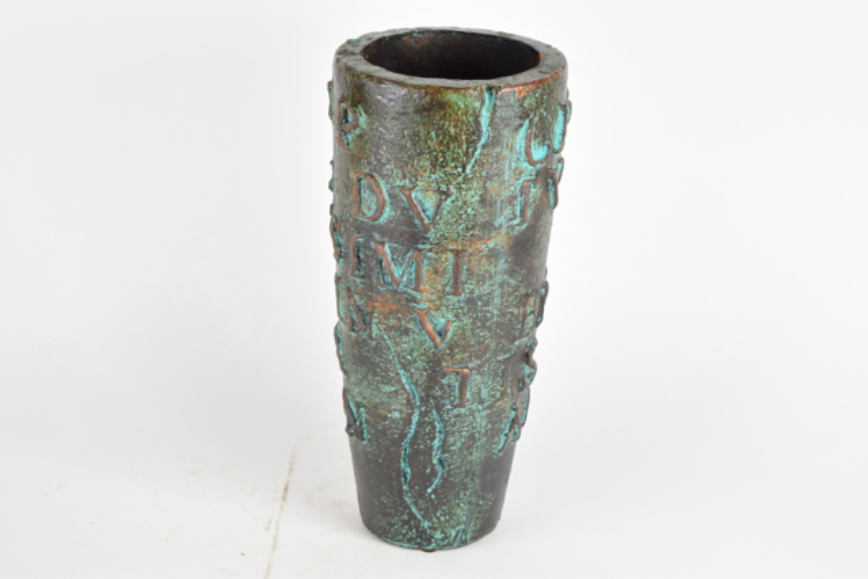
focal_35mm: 78
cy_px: 290
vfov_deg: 17.5
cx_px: 434
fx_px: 1881
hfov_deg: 26.0
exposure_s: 1/125
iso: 800
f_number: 8
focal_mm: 52
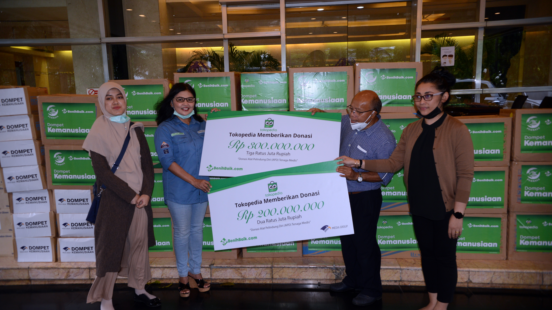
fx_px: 468
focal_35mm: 32
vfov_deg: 36.7
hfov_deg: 61.0
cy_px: 156
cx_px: 271
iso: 800
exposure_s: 1/100
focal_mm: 30
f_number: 4.5
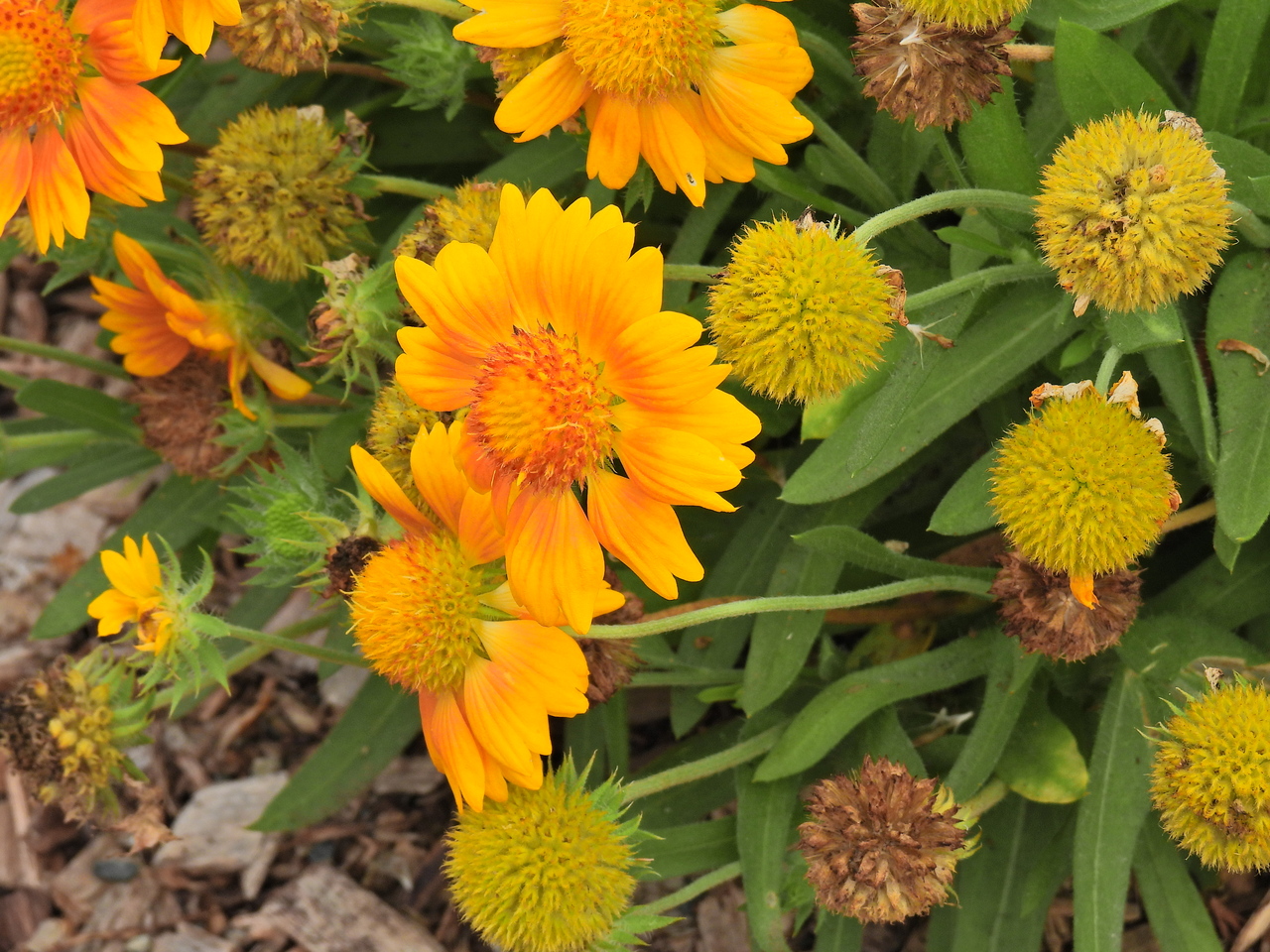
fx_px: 11740
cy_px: 476
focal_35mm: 320
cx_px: 635
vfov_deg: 4.6
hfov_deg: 6.2
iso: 100
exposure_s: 1/250
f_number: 5
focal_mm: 57.1
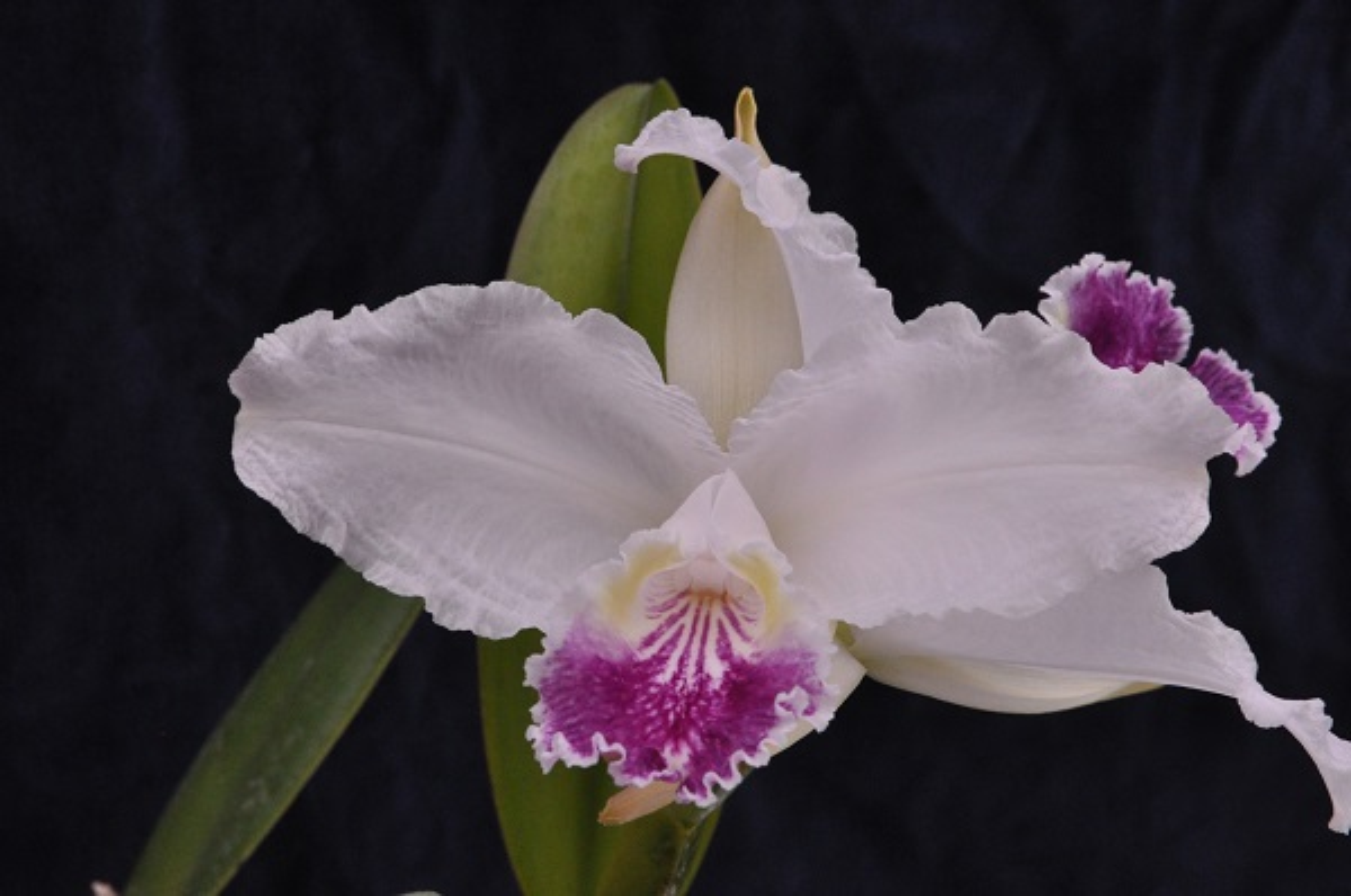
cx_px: 676
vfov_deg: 12.1
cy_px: 448
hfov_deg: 18.2
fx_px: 4215
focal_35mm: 112
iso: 1600
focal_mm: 75
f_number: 16
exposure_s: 1/125
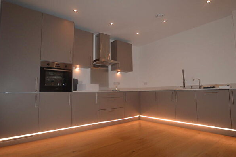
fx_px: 133
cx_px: 123
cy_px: 80
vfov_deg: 61.1
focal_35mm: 20
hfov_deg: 83.1
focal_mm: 11.5
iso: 110
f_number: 4
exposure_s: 1/125
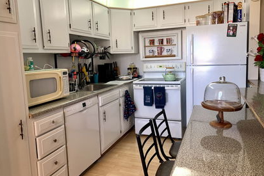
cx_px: 135
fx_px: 205
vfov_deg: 46.4
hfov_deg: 65.4
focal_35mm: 28
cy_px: 82
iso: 100
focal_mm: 4.25
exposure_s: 1/60
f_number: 1.8
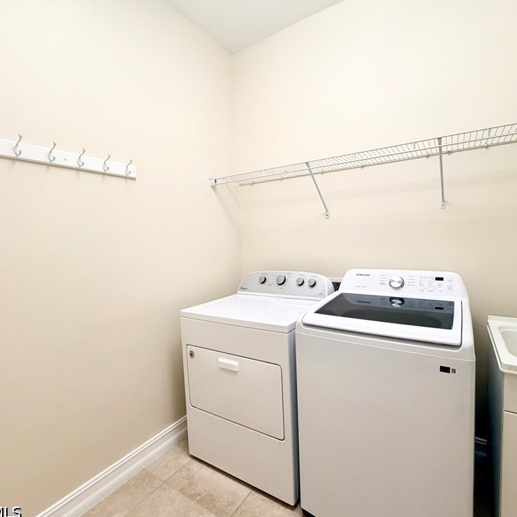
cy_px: 257
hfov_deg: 83.6
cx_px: 289
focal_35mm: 17
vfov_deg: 84.0
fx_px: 287
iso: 320
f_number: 2.2
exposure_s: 1/120
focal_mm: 2.22
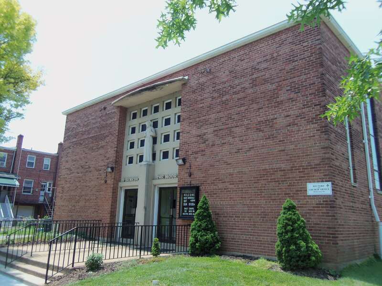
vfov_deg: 49.7
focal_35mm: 28
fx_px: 309
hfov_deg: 63.4
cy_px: 143
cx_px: 191
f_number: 3.9
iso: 64
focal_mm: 5.1
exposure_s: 1/200
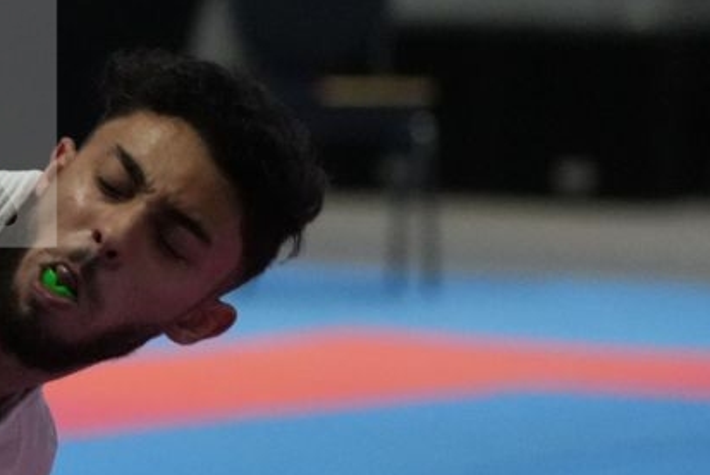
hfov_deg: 4.2
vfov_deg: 2.9
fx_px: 9453
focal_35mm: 479
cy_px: 91
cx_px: -686
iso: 4000
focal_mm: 110
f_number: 2.8
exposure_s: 1/800
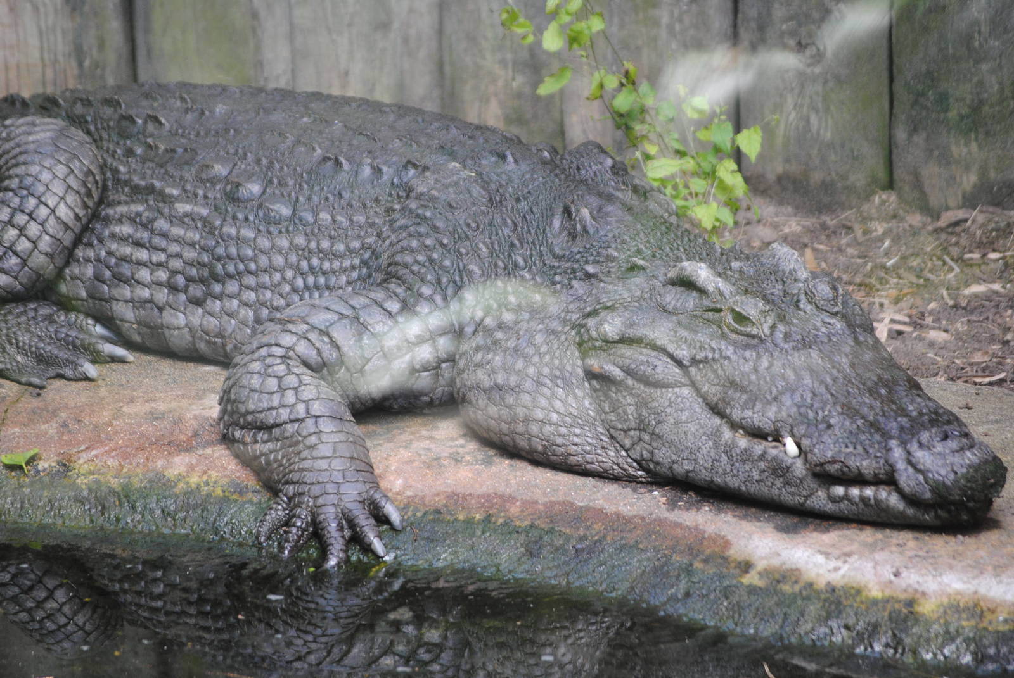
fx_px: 6133
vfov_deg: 6.3
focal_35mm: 218
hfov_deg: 9.5
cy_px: 339
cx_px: 507
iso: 400
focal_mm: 145
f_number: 5
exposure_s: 1/100
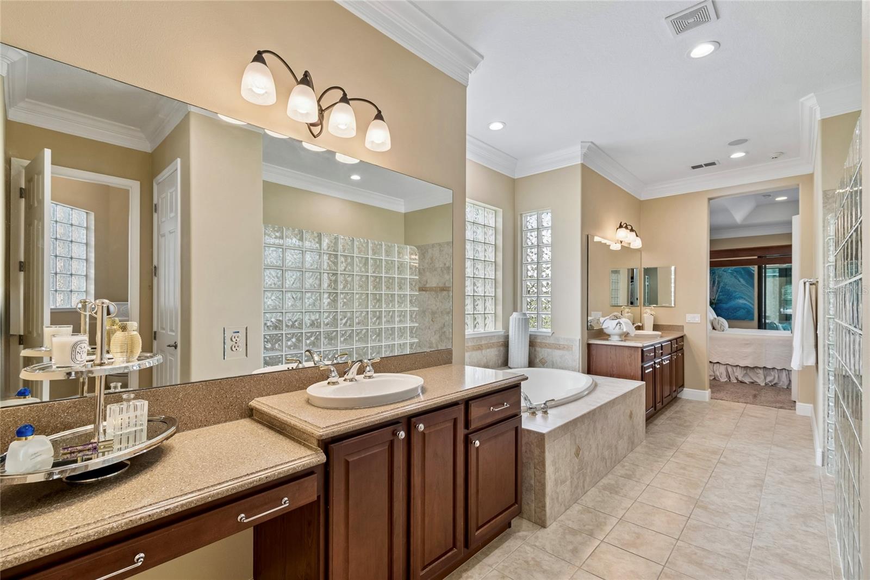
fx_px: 362
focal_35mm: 15
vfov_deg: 77.3
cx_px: 435
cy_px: 290
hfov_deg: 100.4
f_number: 7.1
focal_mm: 10
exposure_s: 1/30
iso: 100
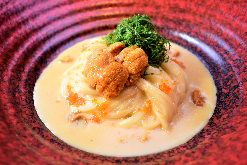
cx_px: 124
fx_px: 278
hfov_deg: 47.9
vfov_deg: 33.0
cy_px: 82
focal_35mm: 40
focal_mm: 27
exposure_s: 1/100
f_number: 5
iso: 320
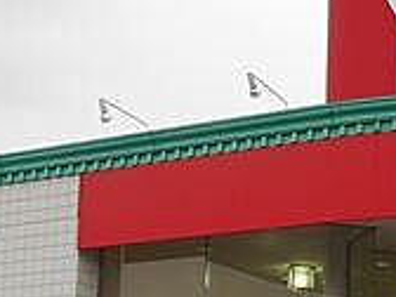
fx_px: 1133
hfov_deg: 19.3
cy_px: 283
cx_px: 382
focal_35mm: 99
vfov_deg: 14.7
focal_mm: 4.6
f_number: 3.2
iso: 80
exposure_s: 1/250
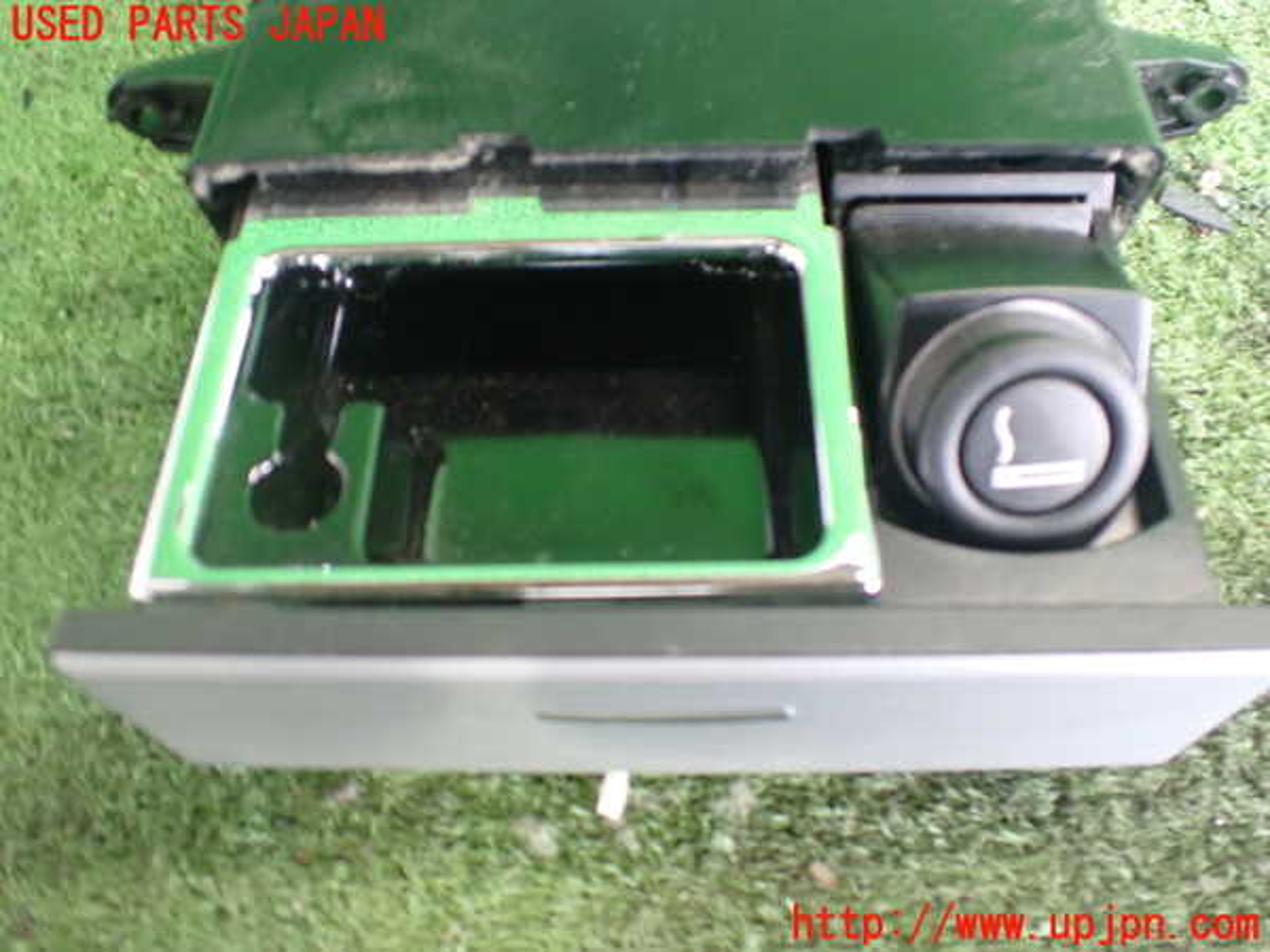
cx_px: 635
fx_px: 1101
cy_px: 476
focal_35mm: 30
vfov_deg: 46.8
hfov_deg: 60.0
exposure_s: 1/30
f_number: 2.3
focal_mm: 5.4
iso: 800
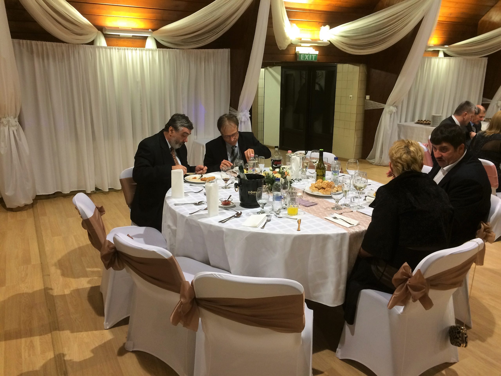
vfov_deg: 48.2
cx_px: 250
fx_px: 420
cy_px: 188
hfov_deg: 61.7
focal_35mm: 29
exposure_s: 1/33
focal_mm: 4.15
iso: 125
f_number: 2.2
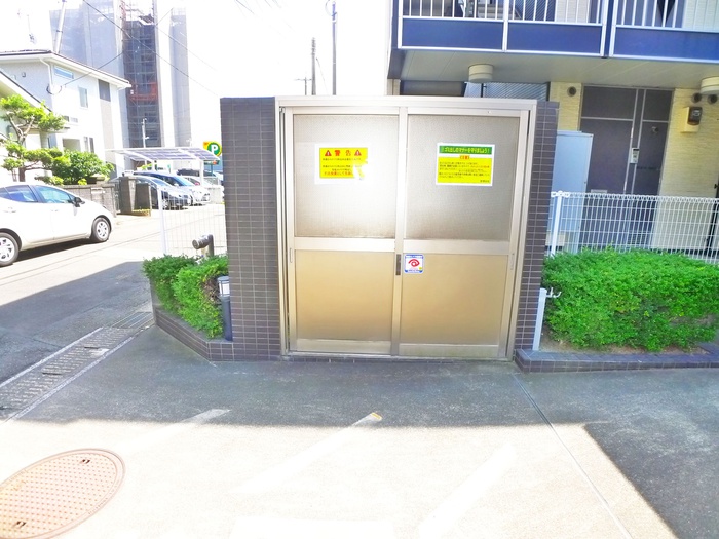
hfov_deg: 71.6
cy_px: 270
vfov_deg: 56.8
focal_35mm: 24
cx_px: 360
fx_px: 498
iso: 400
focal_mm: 5.1
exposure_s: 1/500
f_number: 2.8
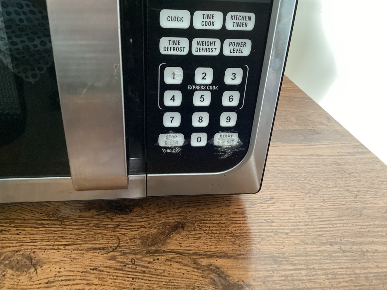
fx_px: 347
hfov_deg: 58.3
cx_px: 194
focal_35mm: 31
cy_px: 145
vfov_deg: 45.4
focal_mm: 3.3
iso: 400
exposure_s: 1/25
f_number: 2.4
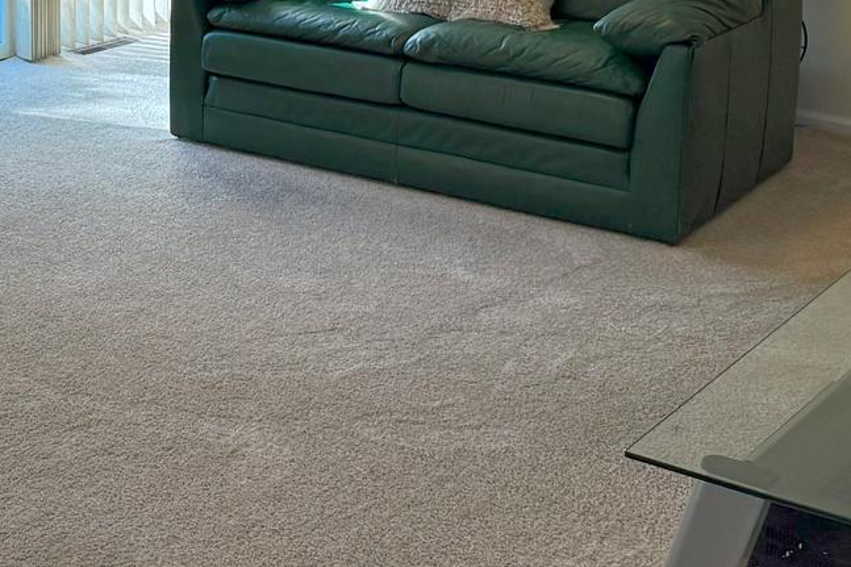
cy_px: -134
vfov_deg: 16.5
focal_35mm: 79
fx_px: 1867
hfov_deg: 24.7
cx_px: 32
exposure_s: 1/228
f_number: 1.78
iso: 160
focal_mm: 6.76
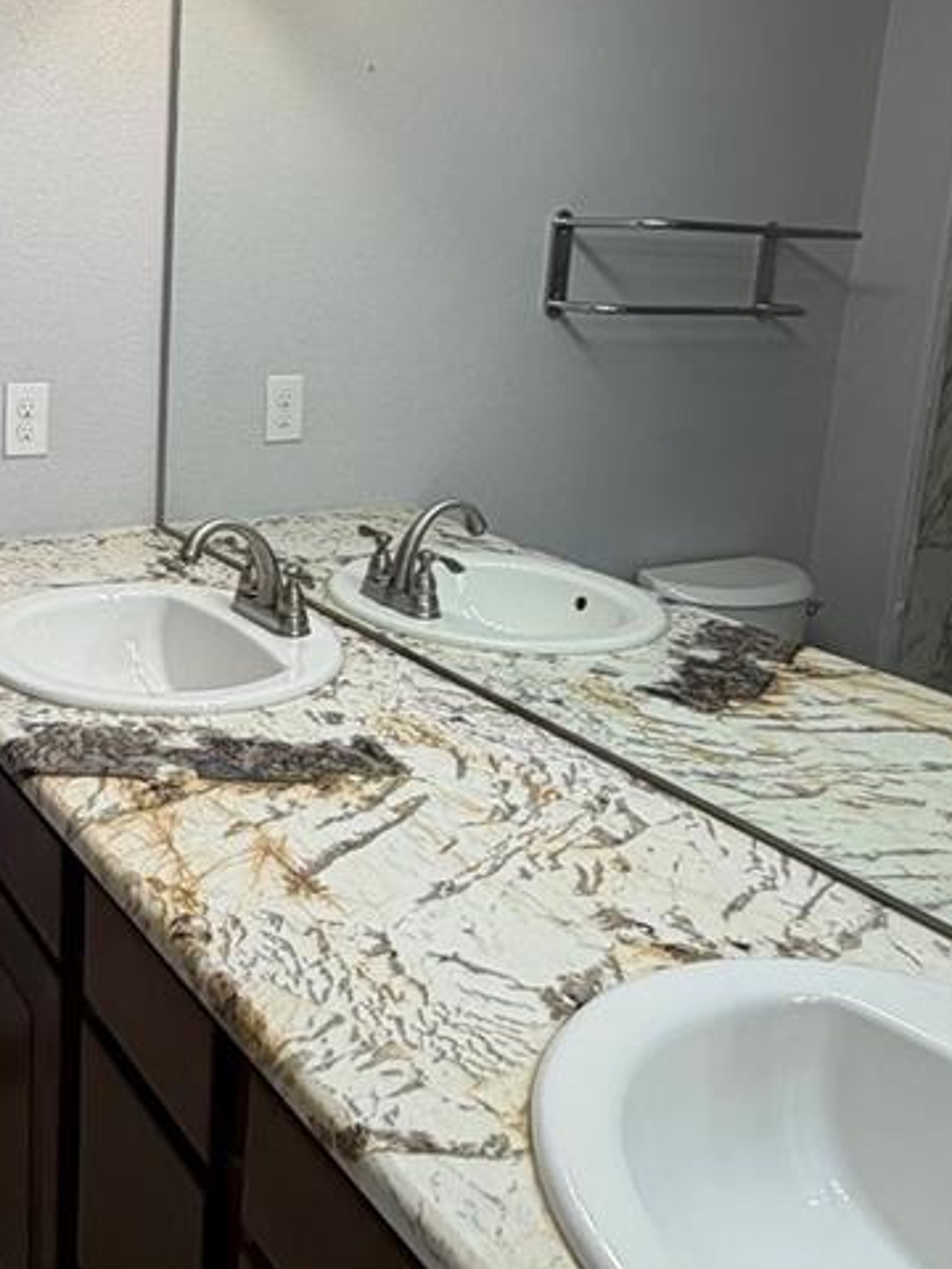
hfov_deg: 38.6
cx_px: 148
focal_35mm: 35
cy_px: 513
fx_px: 1283
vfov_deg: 52.3
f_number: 2.2
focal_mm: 2.22
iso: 80
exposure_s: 1/120
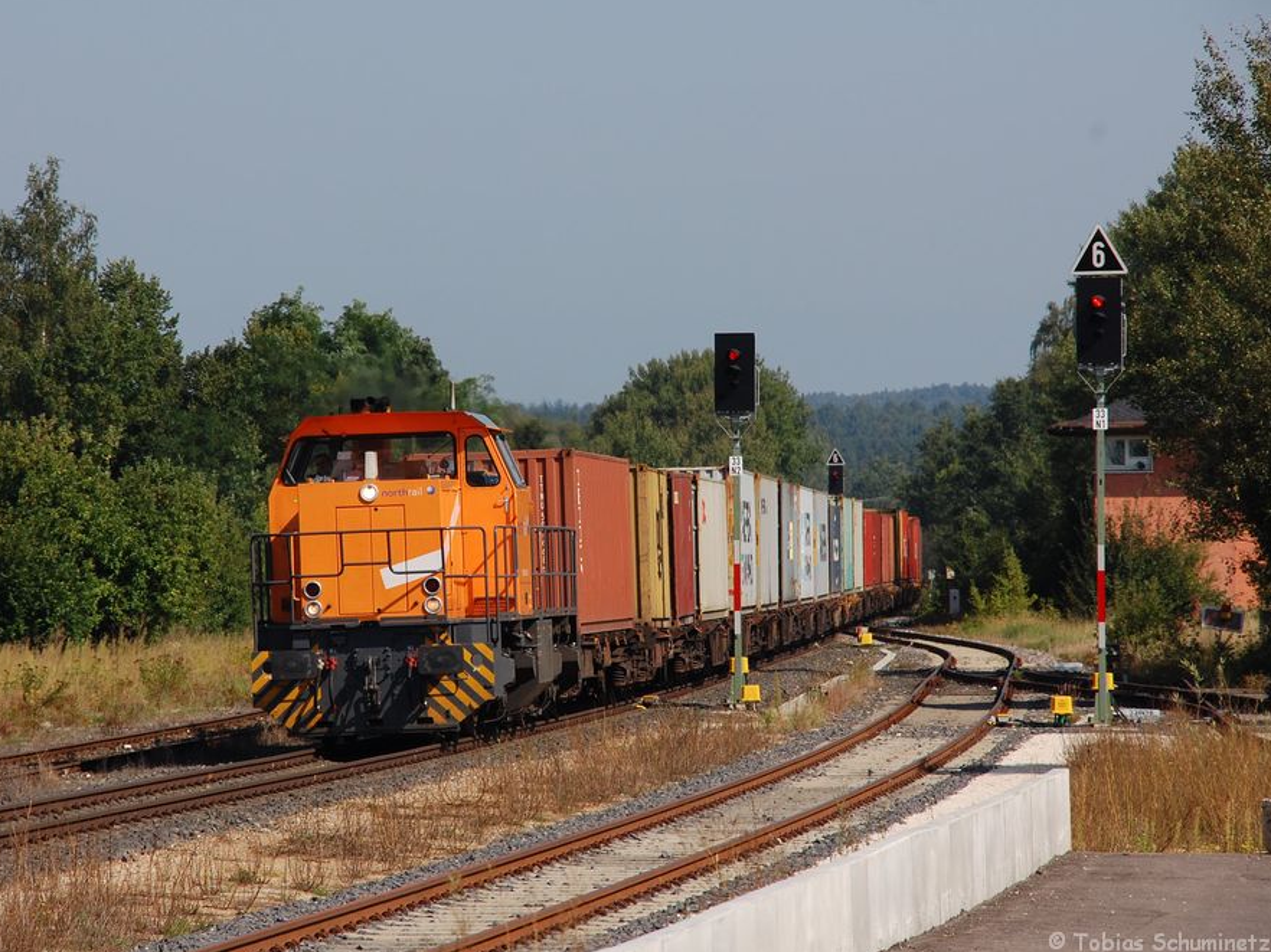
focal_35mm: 251
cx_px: 566
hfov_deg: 7.9
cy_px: 480
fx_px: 9213
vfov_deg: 5.9
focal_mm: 150
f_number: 9
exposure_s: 1/500
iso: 200
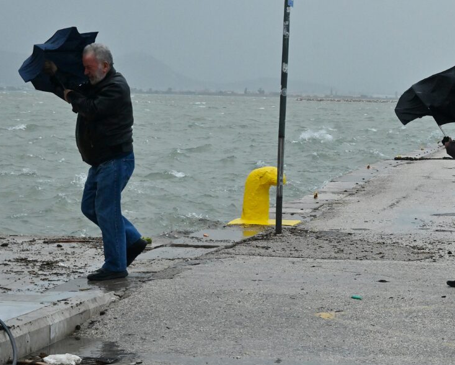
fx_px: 1549
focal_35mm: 115
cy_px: 199
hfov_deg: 16.7
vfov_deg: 13.4
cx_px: 249
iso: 1250
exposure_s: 1/400
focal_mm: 50
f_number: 11
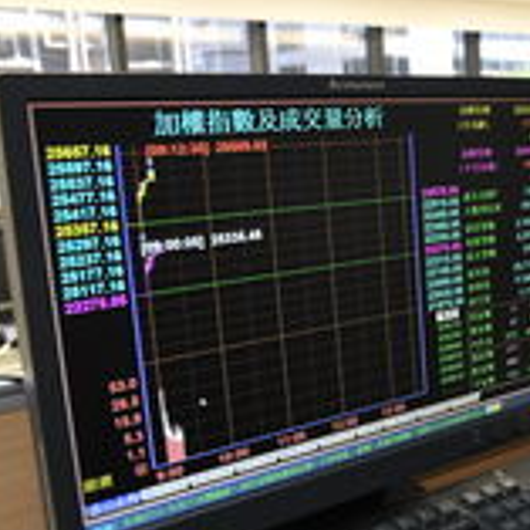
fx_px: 901
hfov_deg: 28.9
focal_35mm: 52
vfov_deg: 32.8
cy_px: 279
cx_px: 614
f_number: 5.6
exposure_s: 1/50
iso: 1600
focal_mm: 24
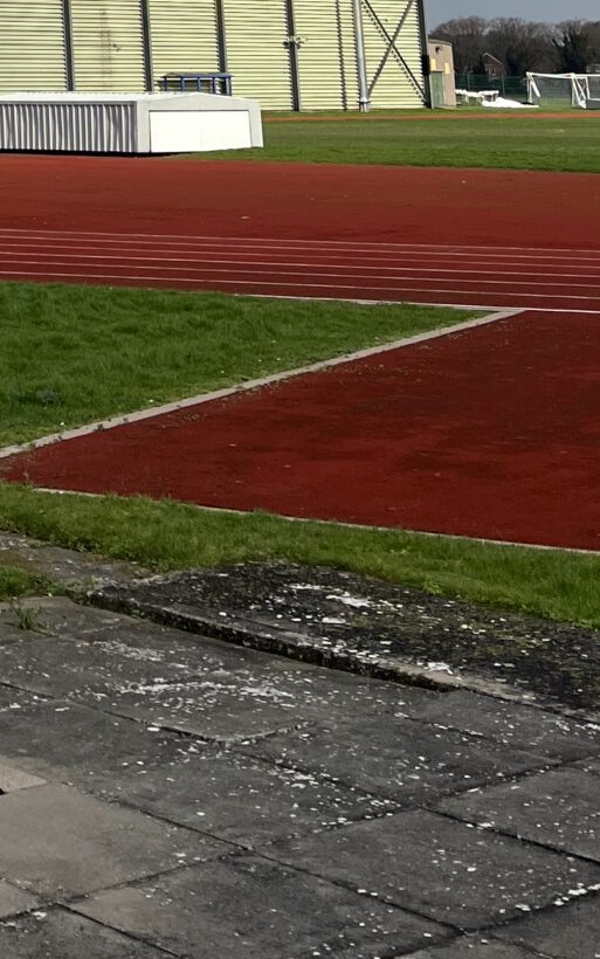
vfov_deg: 21.1
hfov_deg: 13.9
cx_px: -384
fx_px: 2248
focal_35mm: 86
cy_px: -401
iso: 50
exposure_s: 1/5848
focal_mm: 5.1
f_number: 1.6
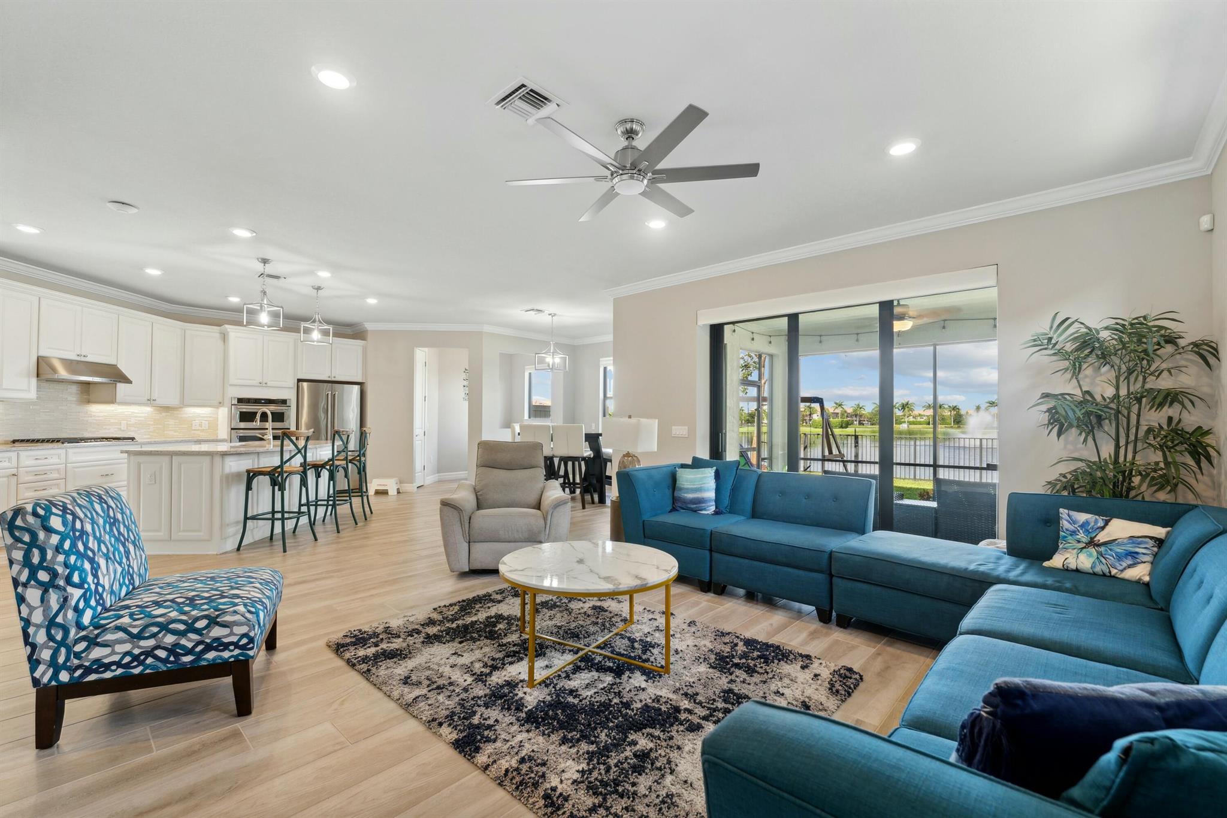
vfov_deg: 76.6
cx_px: 614
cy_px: 409
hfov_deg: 99.7
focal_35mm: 15
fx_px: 518
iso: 320
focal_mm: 15.2
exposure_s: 1/13
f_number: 9
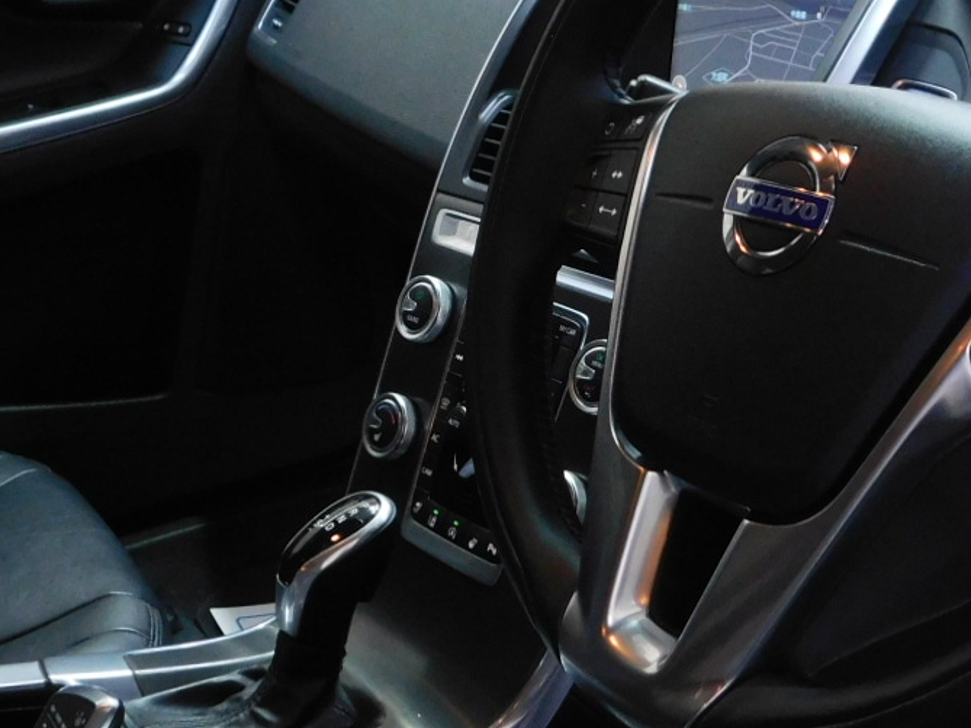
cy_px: 334
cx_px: 525
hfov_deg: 34.9
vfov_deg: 26.6
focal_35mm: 55
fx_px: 1543
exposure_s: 1/15
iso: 400
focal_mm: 4
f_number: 3
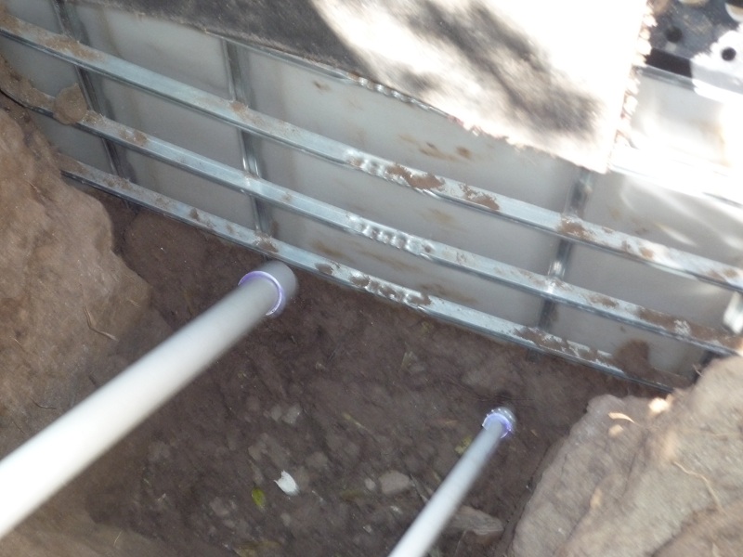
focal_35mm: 100
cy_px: 278
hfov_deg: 19.6
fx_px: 2146
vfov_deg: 14.8
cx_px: 372
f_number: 5.7
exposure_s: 1/50
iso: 400
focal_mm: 17.5
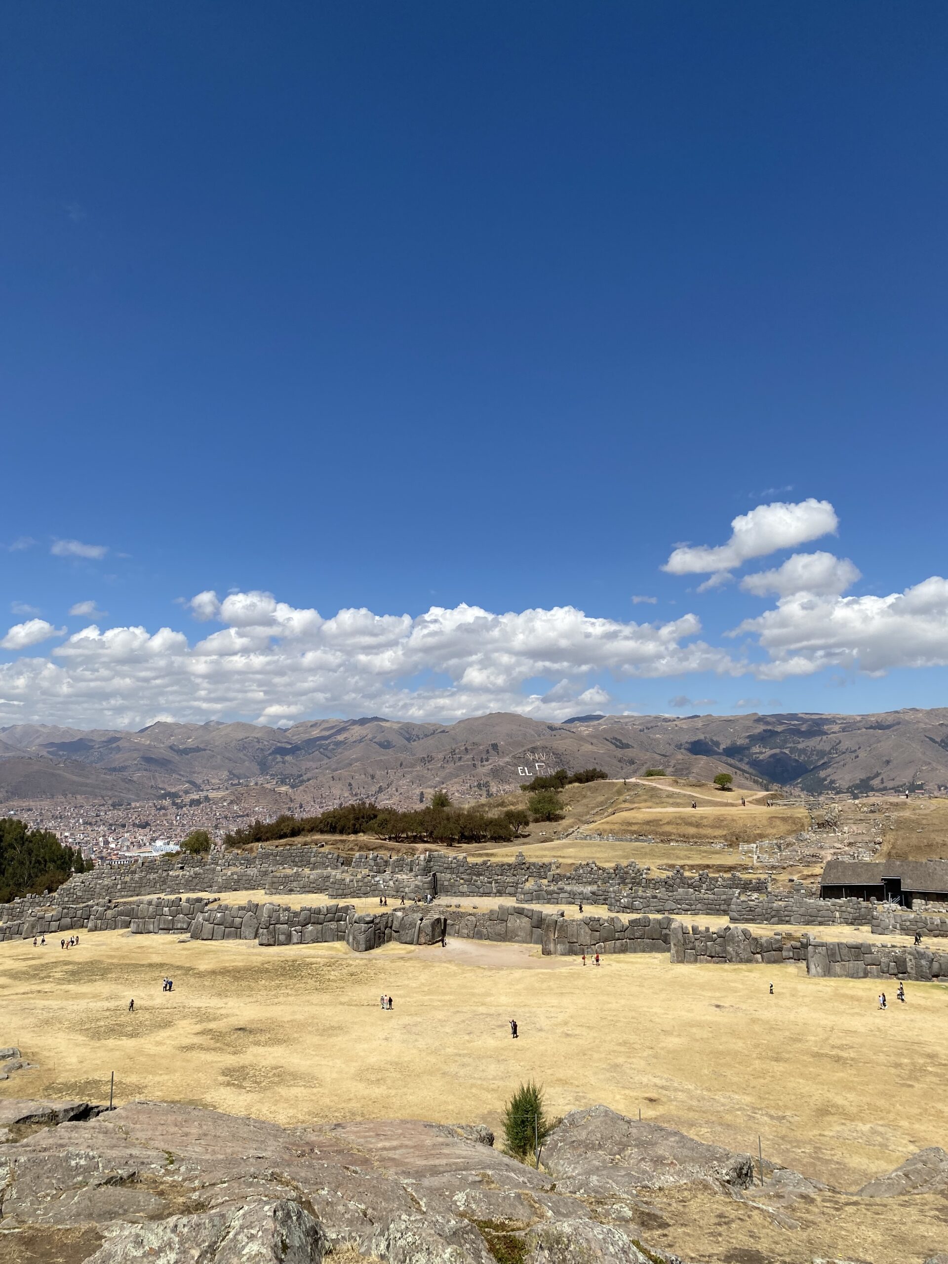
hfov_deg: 53.1
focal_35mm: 26
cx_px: 474
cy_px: 632
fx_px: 949
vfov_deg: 67.3
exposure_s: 1/4115
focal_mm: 4.25
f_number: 1.8
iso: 32
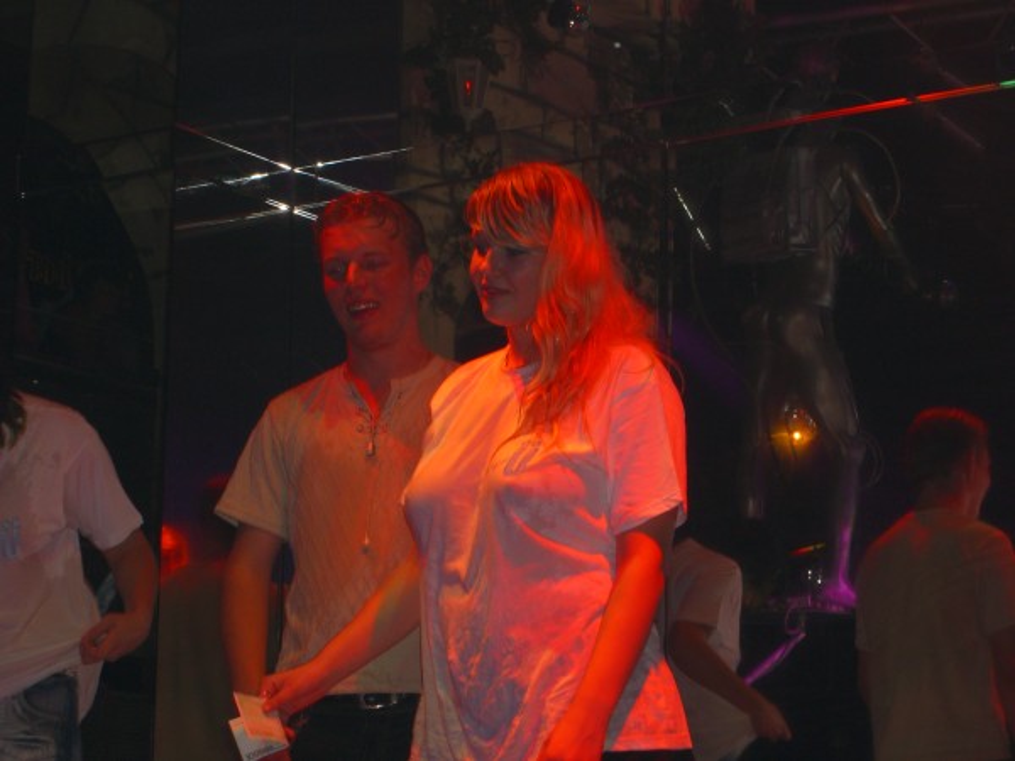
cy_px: 380
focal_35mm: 95
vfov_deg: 15.6
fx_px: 2786
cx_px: 508
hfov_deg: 20.7
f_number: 4.8
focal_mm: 19.7
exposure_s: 1/60
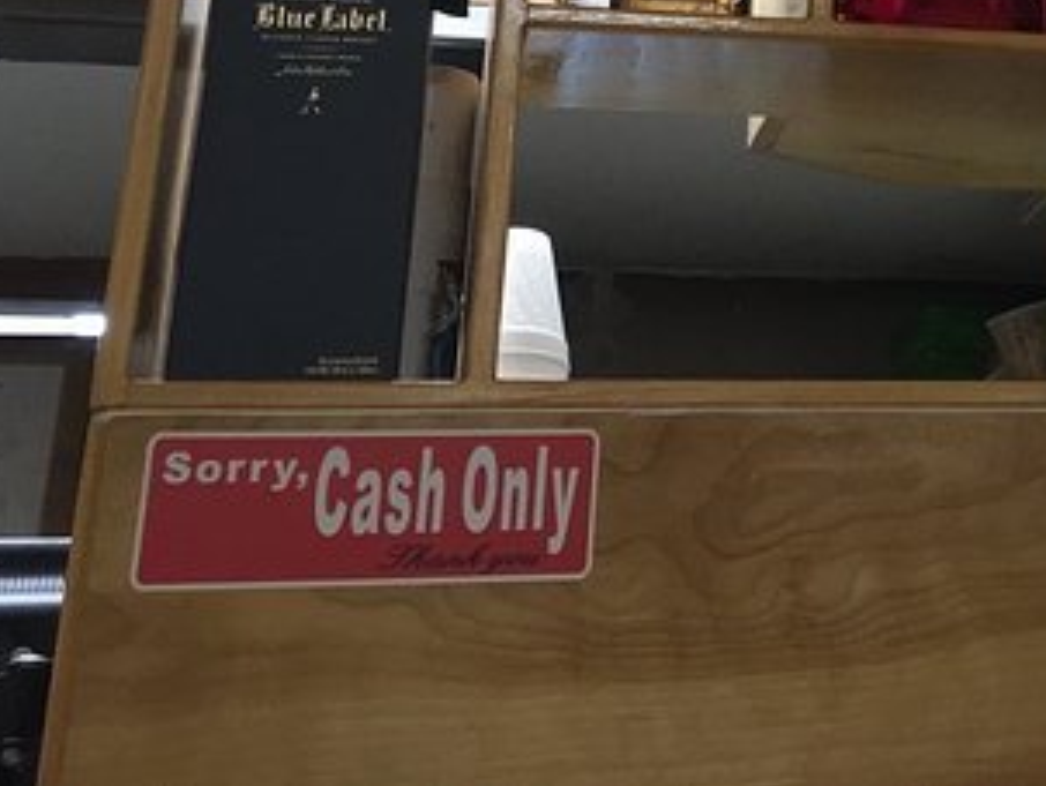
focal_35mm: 72
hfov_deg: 24.7
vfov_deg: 19.2
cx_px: 1219
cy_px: -182
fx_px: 2177
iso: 200
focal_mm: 4.15
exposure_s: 1/30
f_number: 2.2
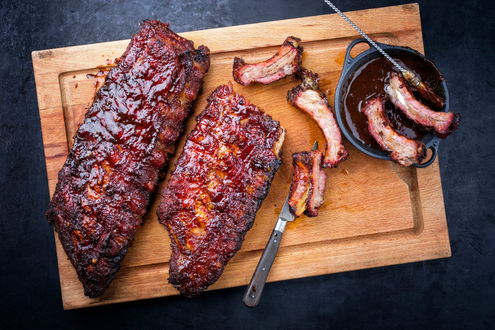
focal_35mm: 50
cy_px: 165
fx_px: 688
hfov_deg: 39.6
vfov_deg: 27.0
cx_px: 248
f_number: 9
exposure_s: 1/200
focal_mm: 50
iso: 100
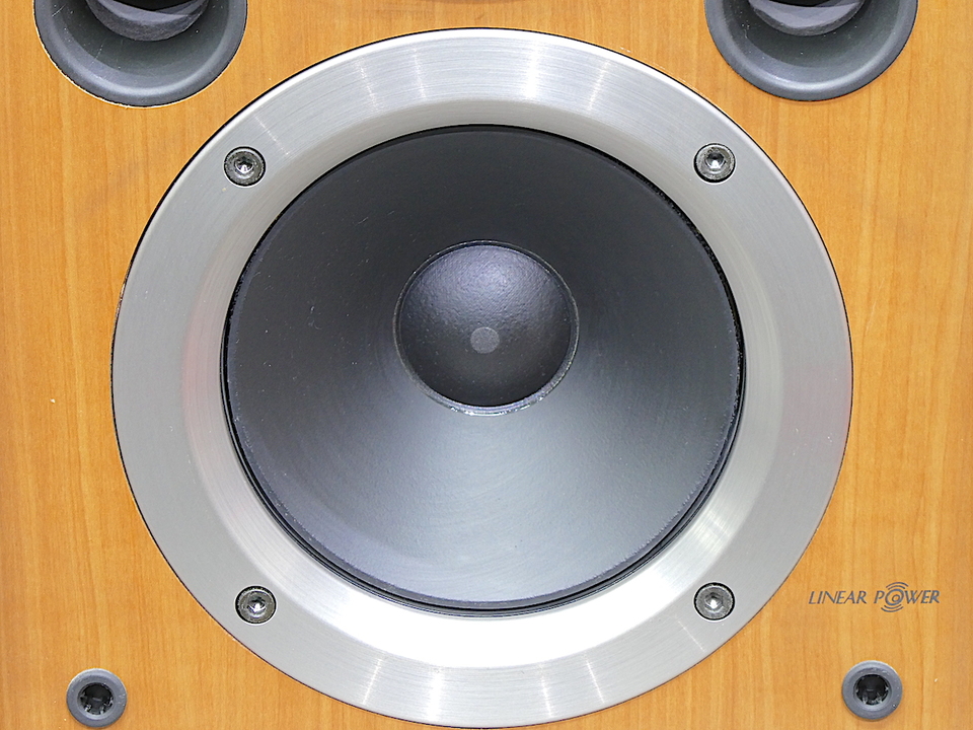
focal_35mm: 200
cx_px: 486
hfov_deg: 9.9
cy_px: 365
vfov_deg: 7.4
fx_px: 5622
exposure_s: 1/1.6
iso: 200
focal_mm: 35.8
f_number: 5.6
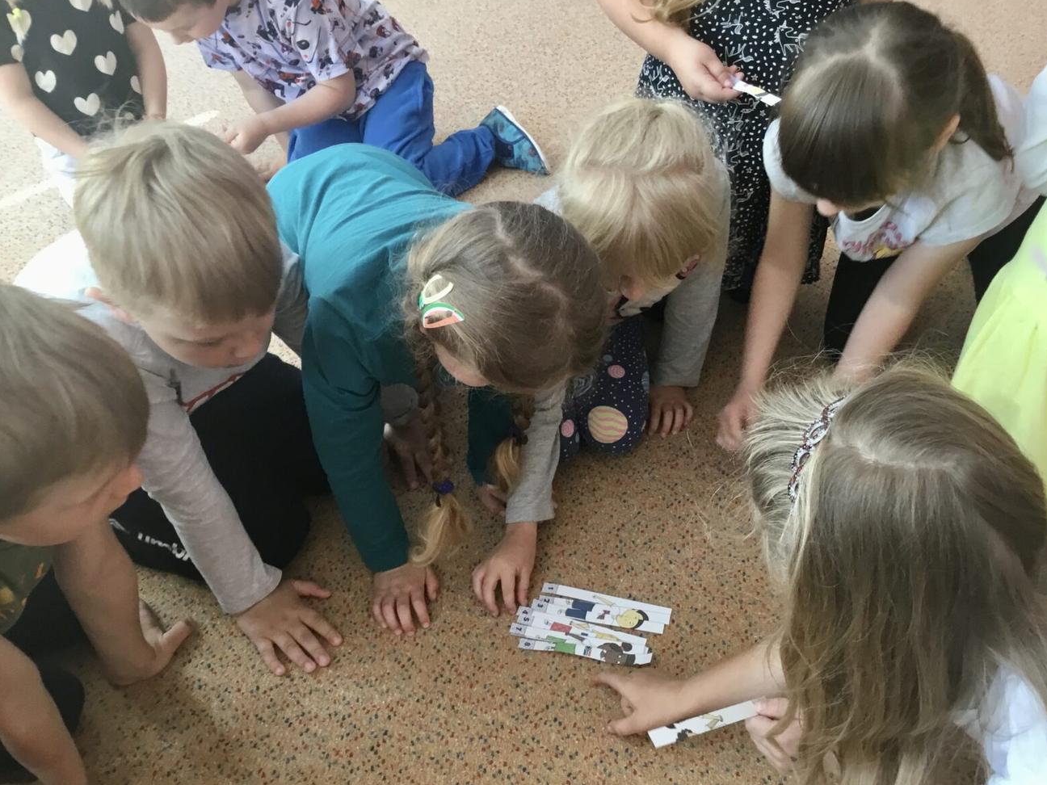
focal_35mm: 32
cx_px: 539
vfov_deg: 44.2
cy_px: 383
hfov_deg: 56.8
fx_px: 968
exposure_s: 1/33
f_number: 2.4
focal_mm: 3.3
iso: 100
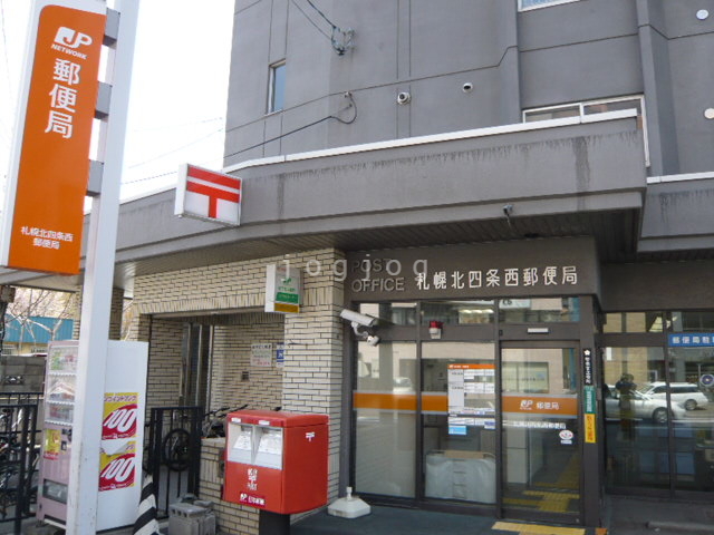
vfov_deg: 49.7
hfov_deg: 63.4
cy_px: 268
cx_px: 357
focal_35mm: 28
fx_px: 578
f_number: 2.8
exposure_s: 1/250
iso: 100
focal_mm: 4.6
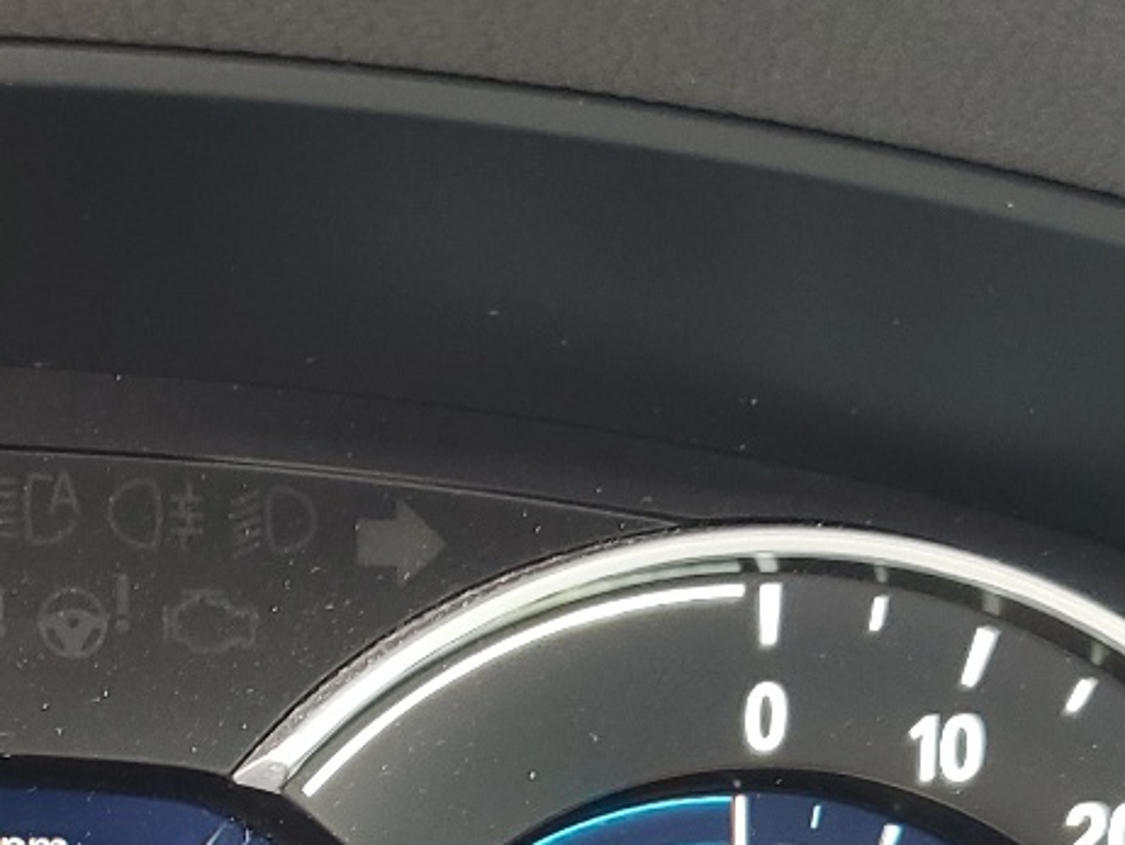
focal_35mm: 90
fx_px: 2926
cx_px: 175
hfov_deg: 21.4
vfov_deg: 15.8
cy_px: 1037
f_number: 1.5
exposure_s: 1/50
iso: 66
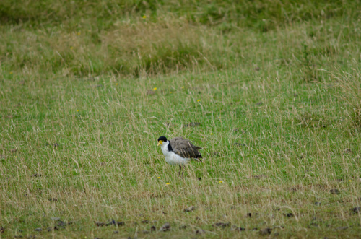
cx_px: 180
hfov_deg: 4.6
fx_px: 4502
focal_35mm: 450
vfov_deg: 3.0
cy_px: 120
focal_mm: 300
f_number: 4
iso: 100
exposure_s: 1/1250
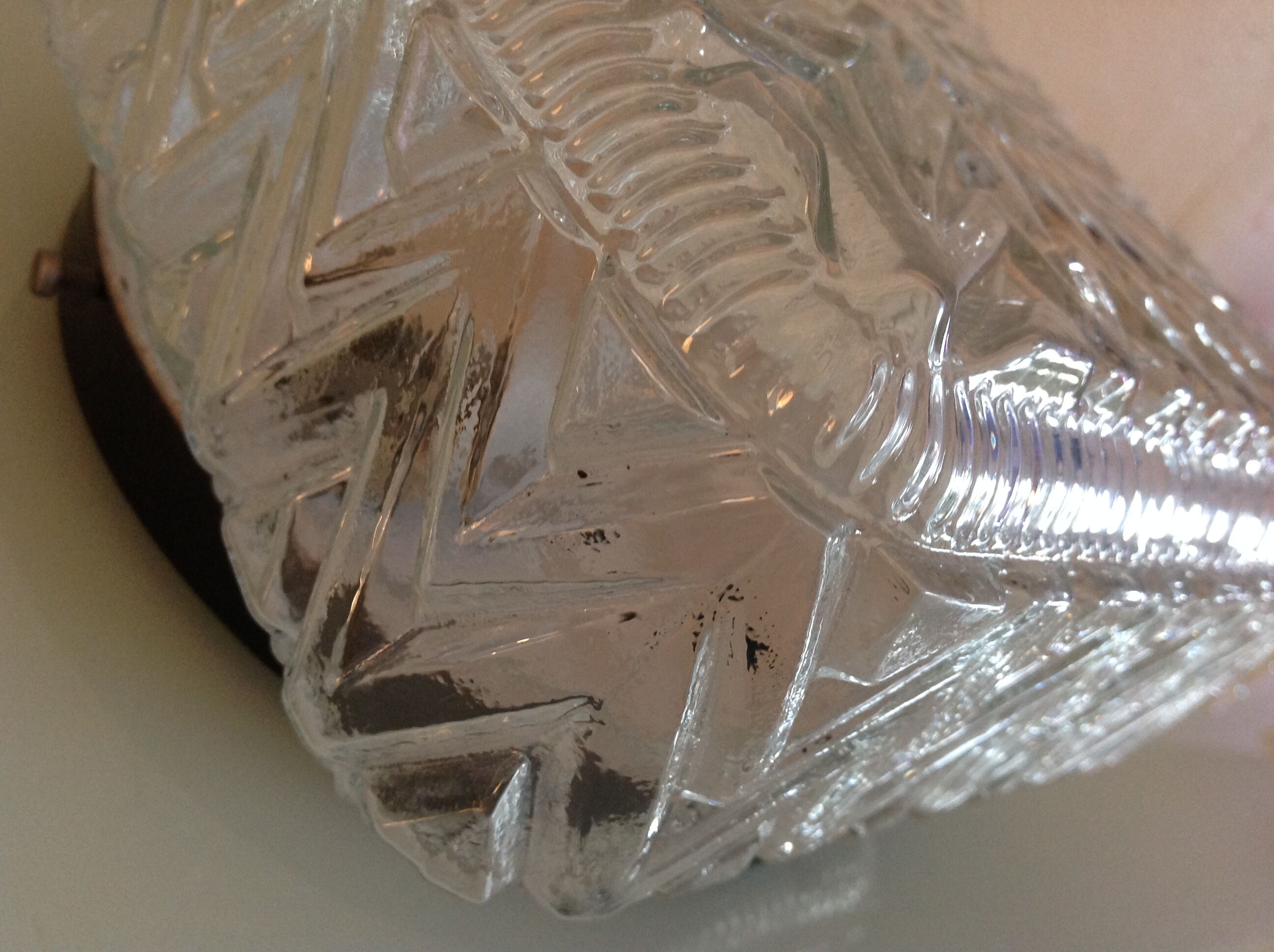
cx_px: 637
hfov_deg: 52.7
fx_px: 1286
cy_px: 476
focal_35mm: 35
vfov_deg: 40.6
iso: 160
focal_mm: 4.28
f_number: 2.4
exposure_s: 1/17
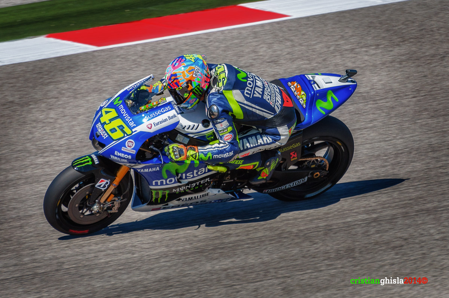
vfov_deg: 3.4
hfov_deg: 5.1
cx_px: 224
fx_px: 5045
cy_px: 149
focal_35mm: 405
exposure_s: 1/1600
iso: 200
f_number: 5.6
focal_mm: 270
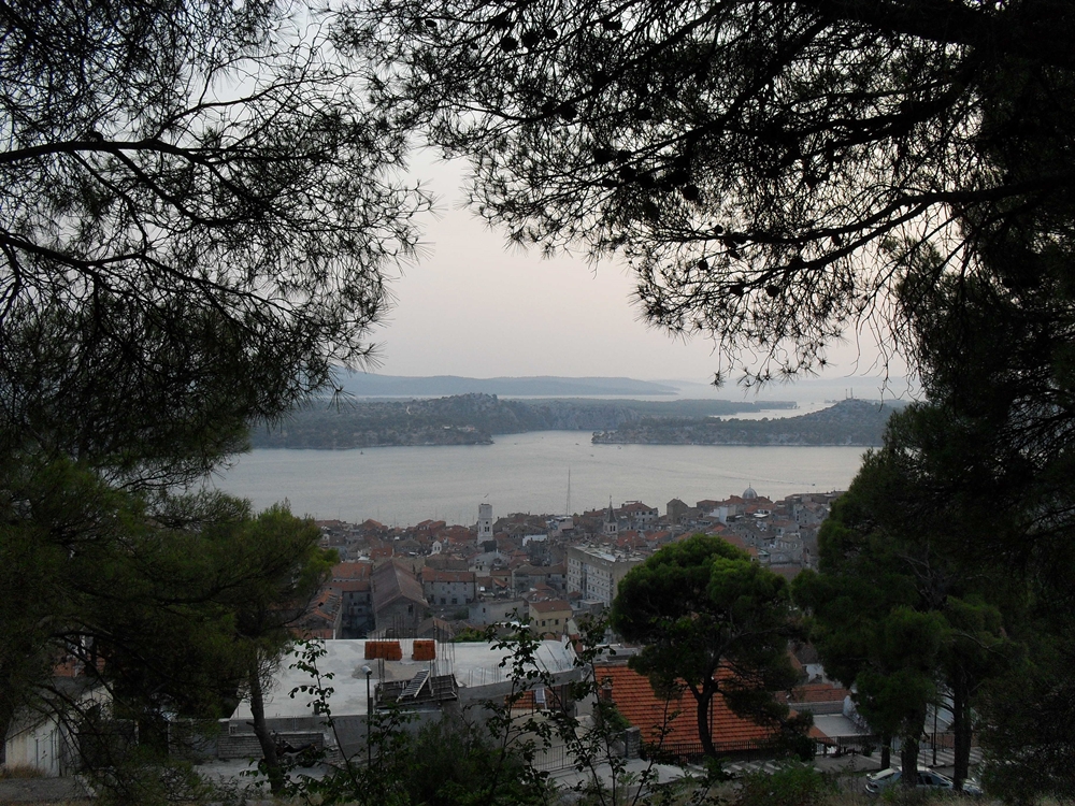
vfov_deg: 40.7
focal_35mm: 35
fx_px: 1087
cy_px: 403
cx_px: 538
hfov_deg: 52.6
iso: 100
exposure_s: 1/250
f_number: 3.2
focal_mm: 6.3
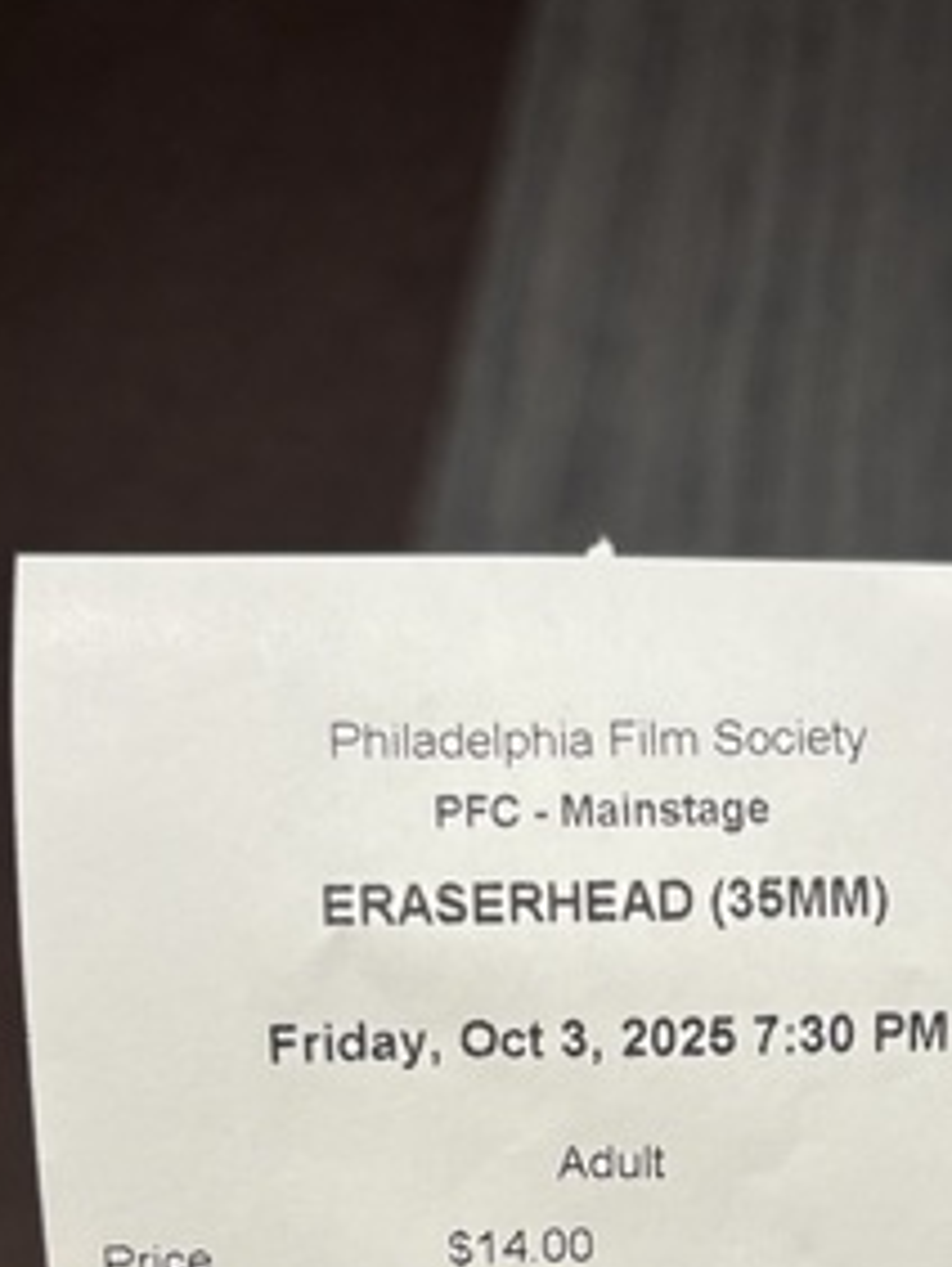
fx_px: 2160
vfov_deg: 30.9
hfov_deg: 24.8
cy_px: 1191
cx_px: 611
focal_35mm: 59
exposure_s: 1/120
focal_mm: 5.96
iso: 125
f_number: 1.6
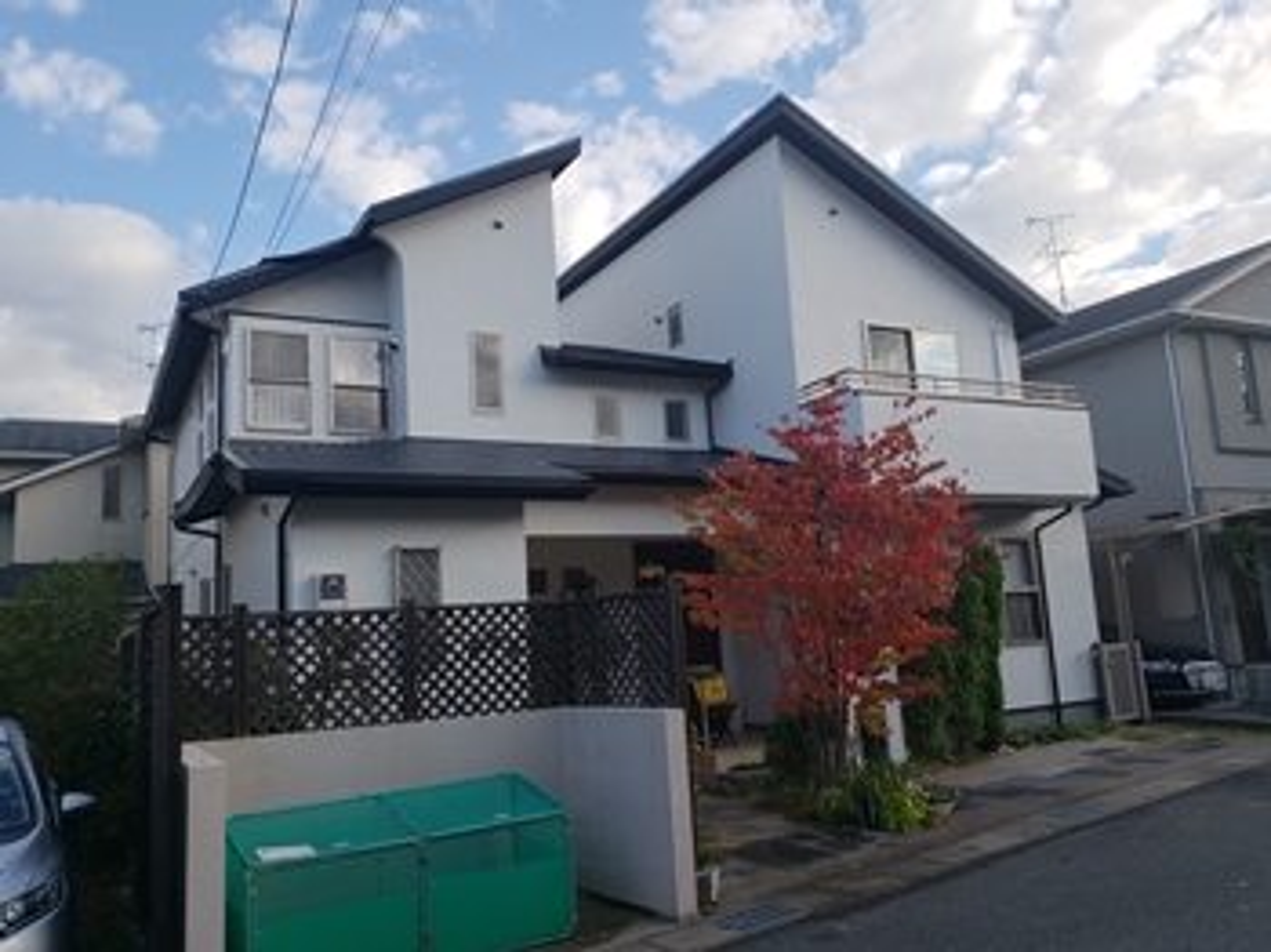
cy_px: 476
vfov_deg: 53.0
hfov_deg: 67.3
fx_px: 954
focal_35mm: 26
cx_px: 636
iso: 50
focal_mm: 4.3
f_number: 2.4
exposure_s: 1/798
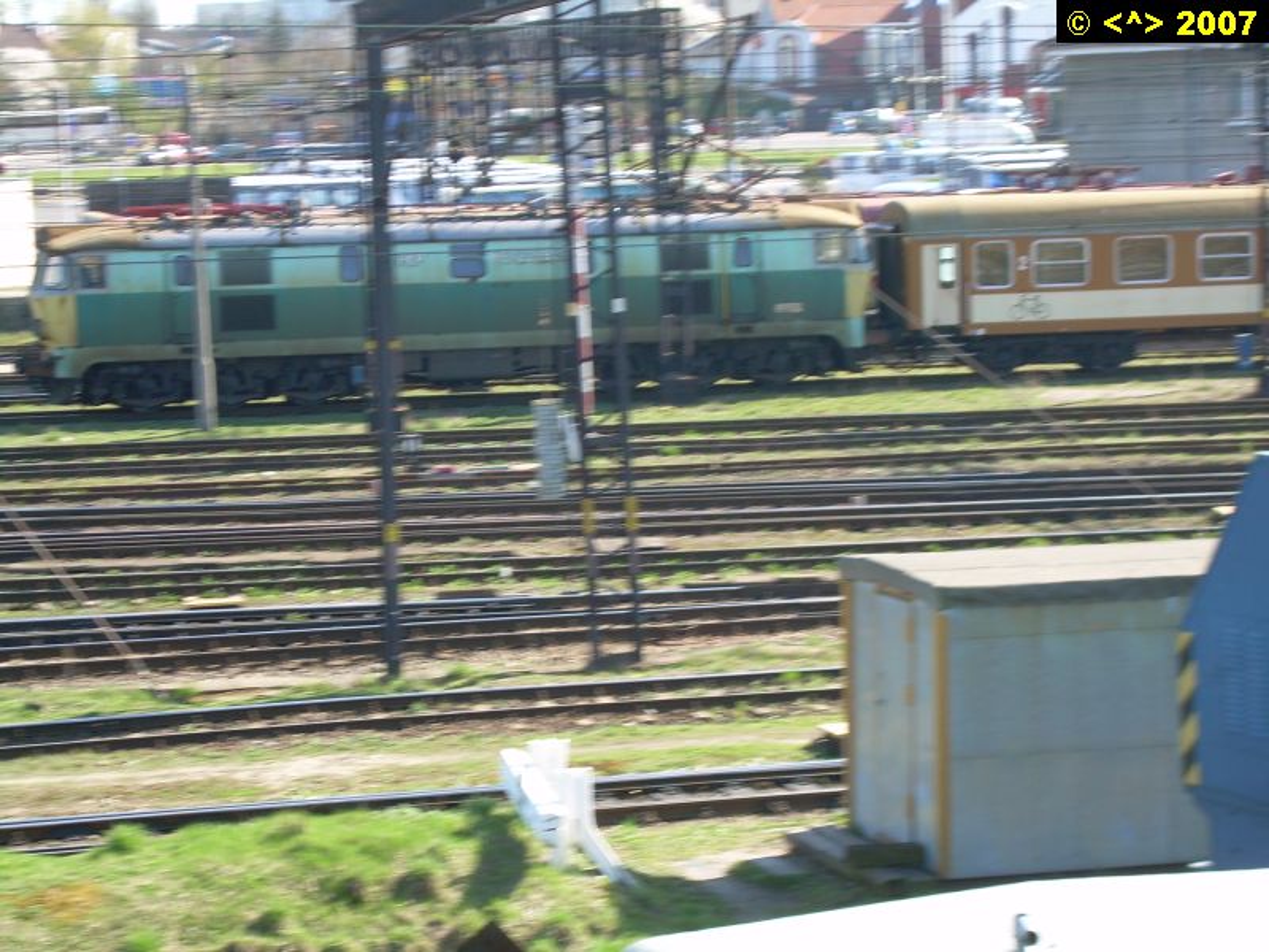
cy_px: 476
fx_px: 4033
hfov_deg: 17.9
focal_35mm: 110
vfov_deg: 13.5
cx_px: 634
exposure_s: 1/84.8
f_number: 4.9
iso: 50
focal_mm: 18.9
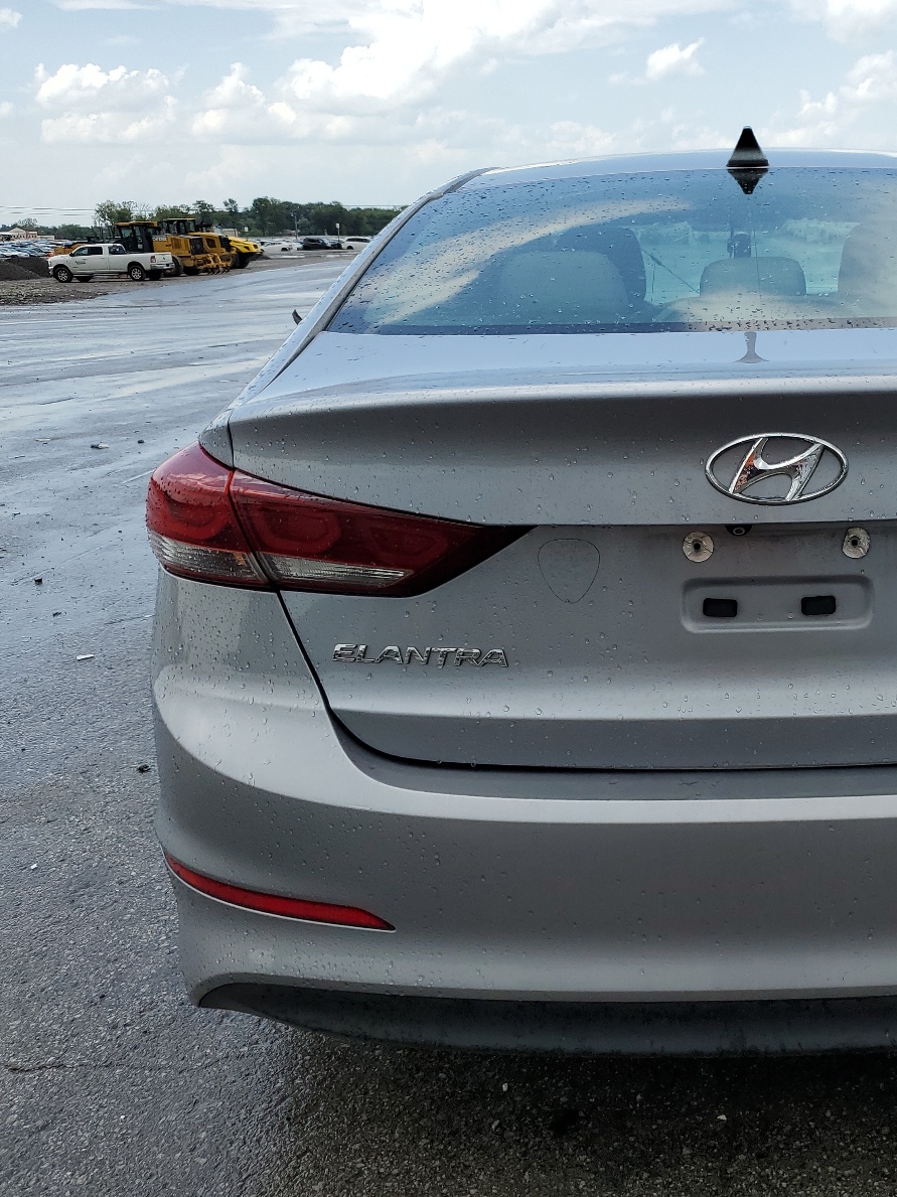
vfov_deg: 52.6
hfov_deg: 38.6
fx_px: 1210
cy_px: 601
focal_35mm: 35
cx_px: 759
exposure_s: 1/2500
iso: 50
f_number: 1.5
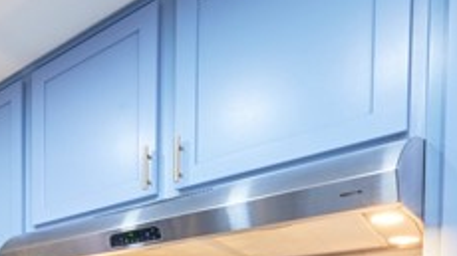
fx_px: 424
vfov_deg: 26.9
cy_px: 354
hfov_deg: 44.0
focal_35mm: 35
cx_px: -42
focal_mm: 8
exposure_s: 1/13
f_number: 16
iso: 800
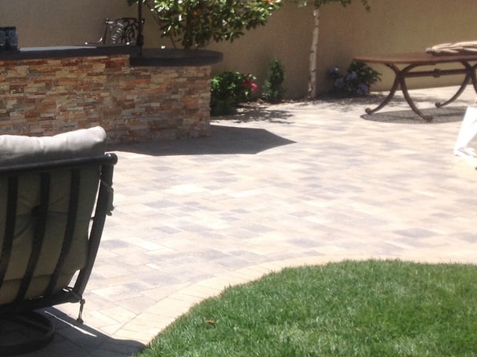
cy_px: 179
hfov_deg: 24.4
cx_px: 18
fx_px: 1060
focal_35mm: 77
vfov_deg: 19.1
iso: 50
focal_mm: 4.28
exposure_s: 1/1439
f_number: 2.4
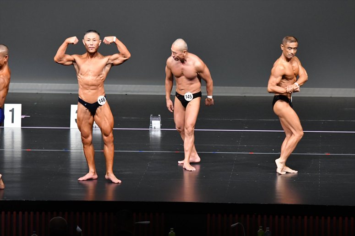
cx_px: 178
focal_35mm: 240
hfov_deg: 8.6
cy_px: 118
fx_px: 2366
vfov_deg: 5.7
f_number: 5.6
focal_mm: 160
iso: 5000
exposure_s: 1/400
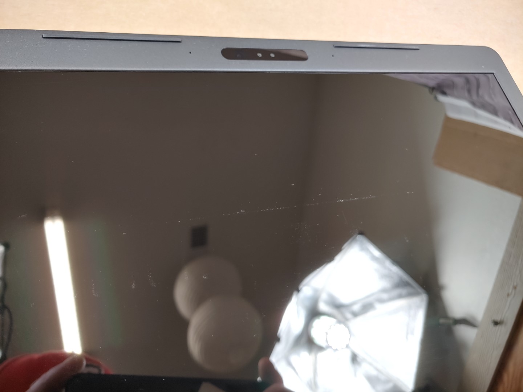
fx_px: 393
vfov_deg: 53.1
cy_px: 196
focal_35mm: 26
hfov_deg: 67.3
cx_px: 262
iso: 100
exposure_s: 1/60
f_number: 1.8
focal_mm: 4.36
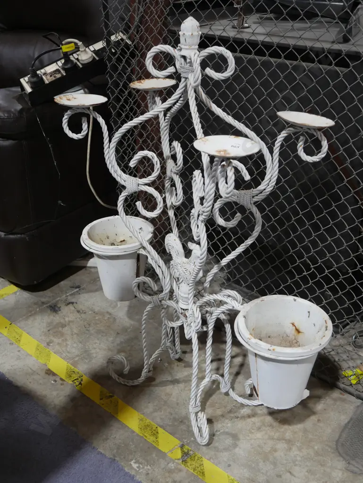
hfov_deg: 36.0
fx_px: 559
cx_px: 182
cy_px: 242
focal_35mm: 40
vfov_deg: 46.8
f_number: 4.5
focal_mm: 20
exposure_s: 1/60
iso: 800
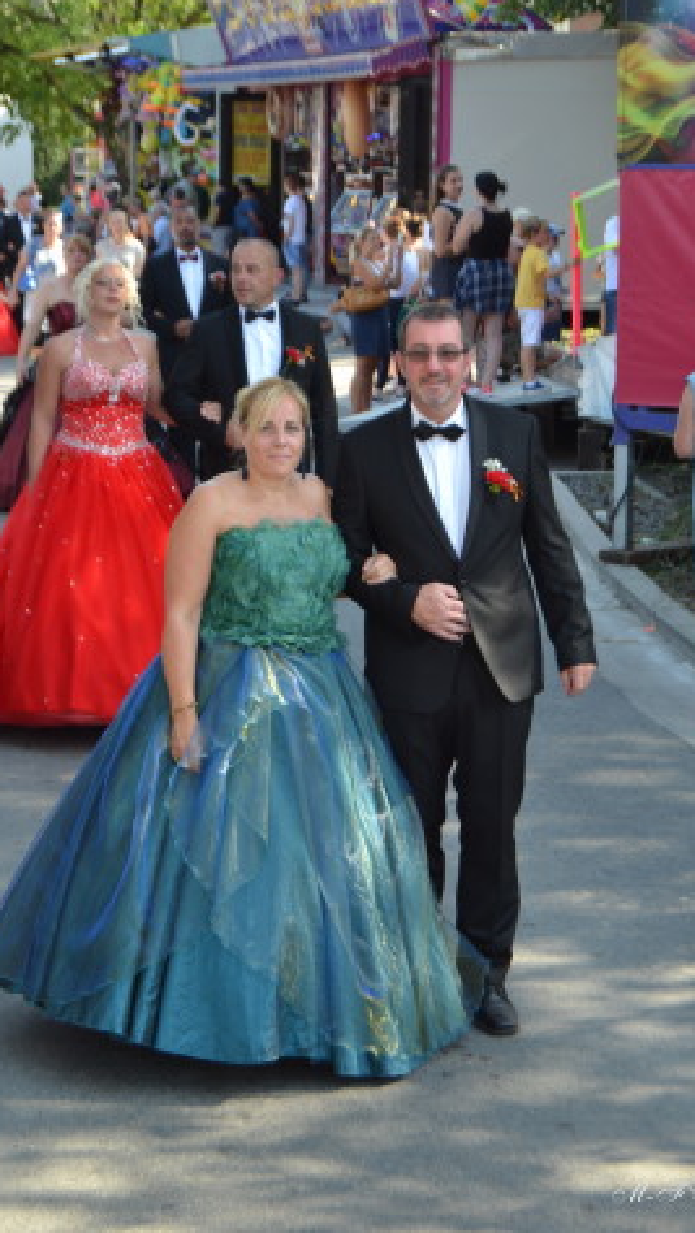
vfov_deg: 24.3
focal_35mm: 88
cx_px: 346
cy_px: 611
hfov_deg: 13.8
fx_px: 2865
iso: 180
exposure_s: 1/125
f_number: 5.6
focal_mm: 55
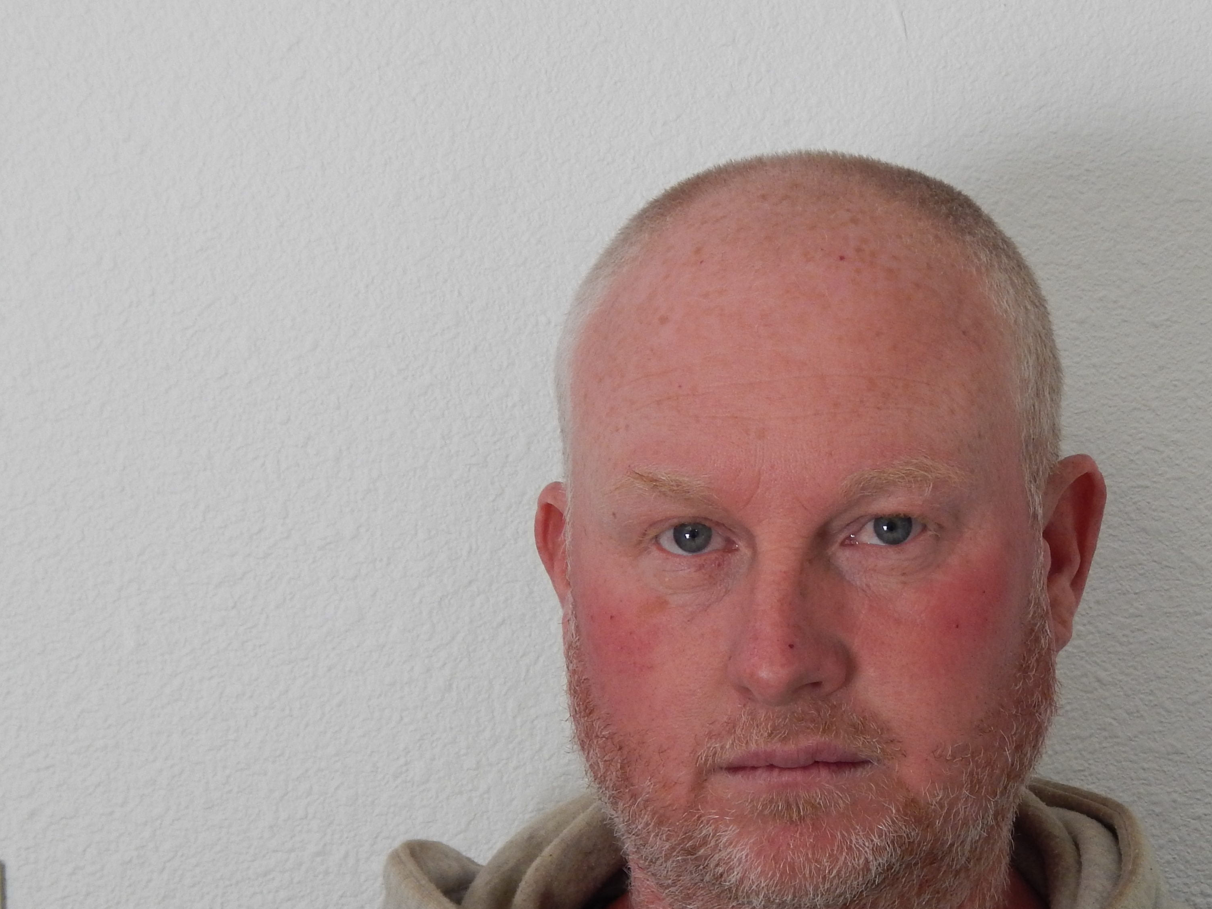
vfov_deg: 12.7
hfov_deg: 16.9
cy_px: 654
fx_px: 4061
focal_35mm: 116
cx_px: 845
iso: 180
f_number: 4.2
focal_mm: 13.5
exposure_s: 1/30
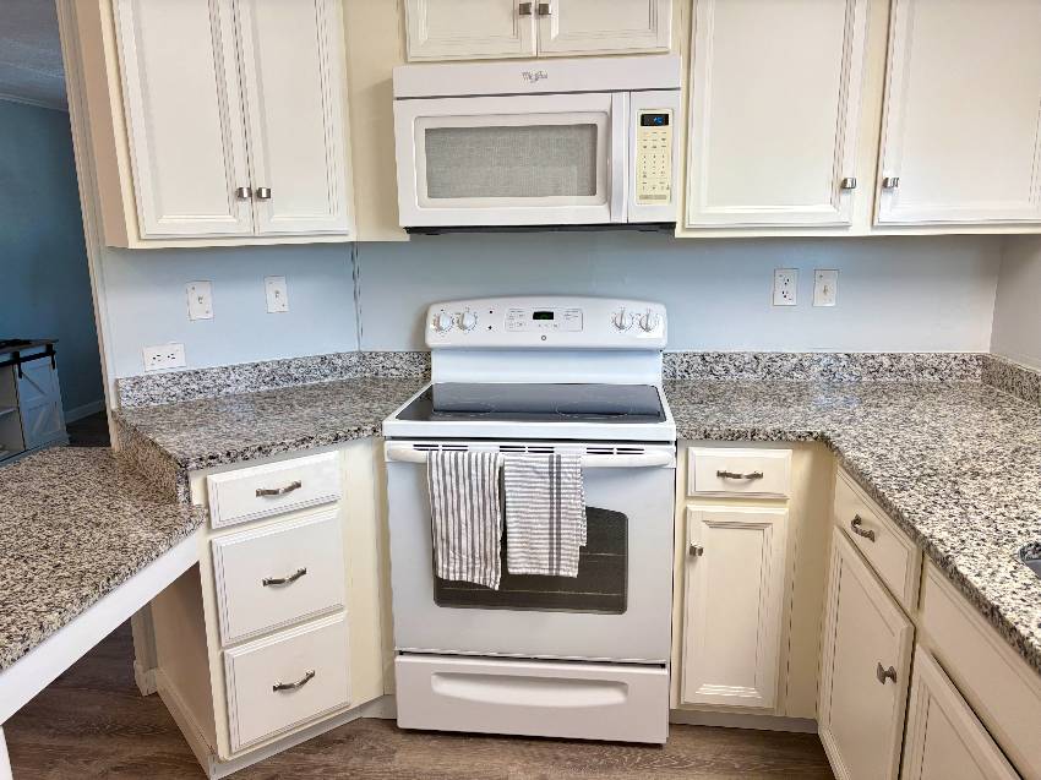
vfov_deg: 53.0
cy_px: 390
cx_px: 520
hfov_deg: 67.3
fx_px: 782
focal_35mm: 26
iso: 125
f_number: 1.6
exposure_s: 1/120
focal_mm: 5.96
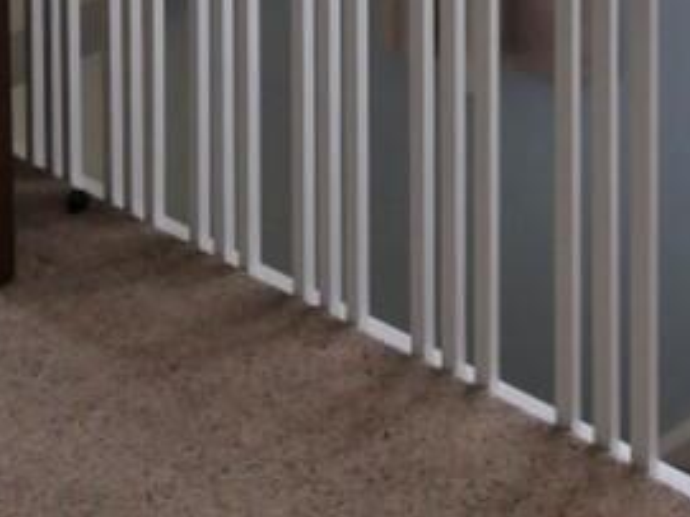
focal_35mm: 53
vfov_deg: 20.0
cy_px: -416
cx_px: 425
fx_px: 1056
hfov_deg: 36.0
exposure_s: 1/160
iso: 200
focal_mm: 7
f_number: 4.5
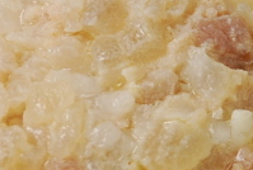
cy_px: 138
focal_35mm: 965
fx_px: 6799
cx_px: 139
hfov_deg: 2.1
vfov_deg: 1.4
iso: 100
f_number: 5.6
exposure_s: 1/100
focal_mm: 125
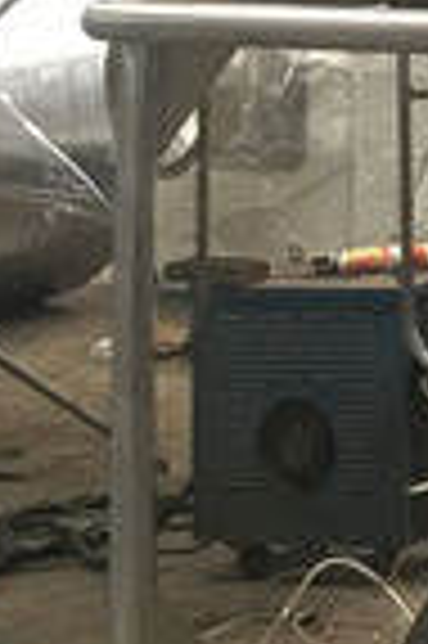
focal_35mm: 197
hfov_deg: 6.5
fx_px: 3521
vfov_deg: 9.5
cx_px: 1122
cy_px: -822
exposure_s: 1/17
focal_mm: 4.15
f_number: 2.2
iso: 64
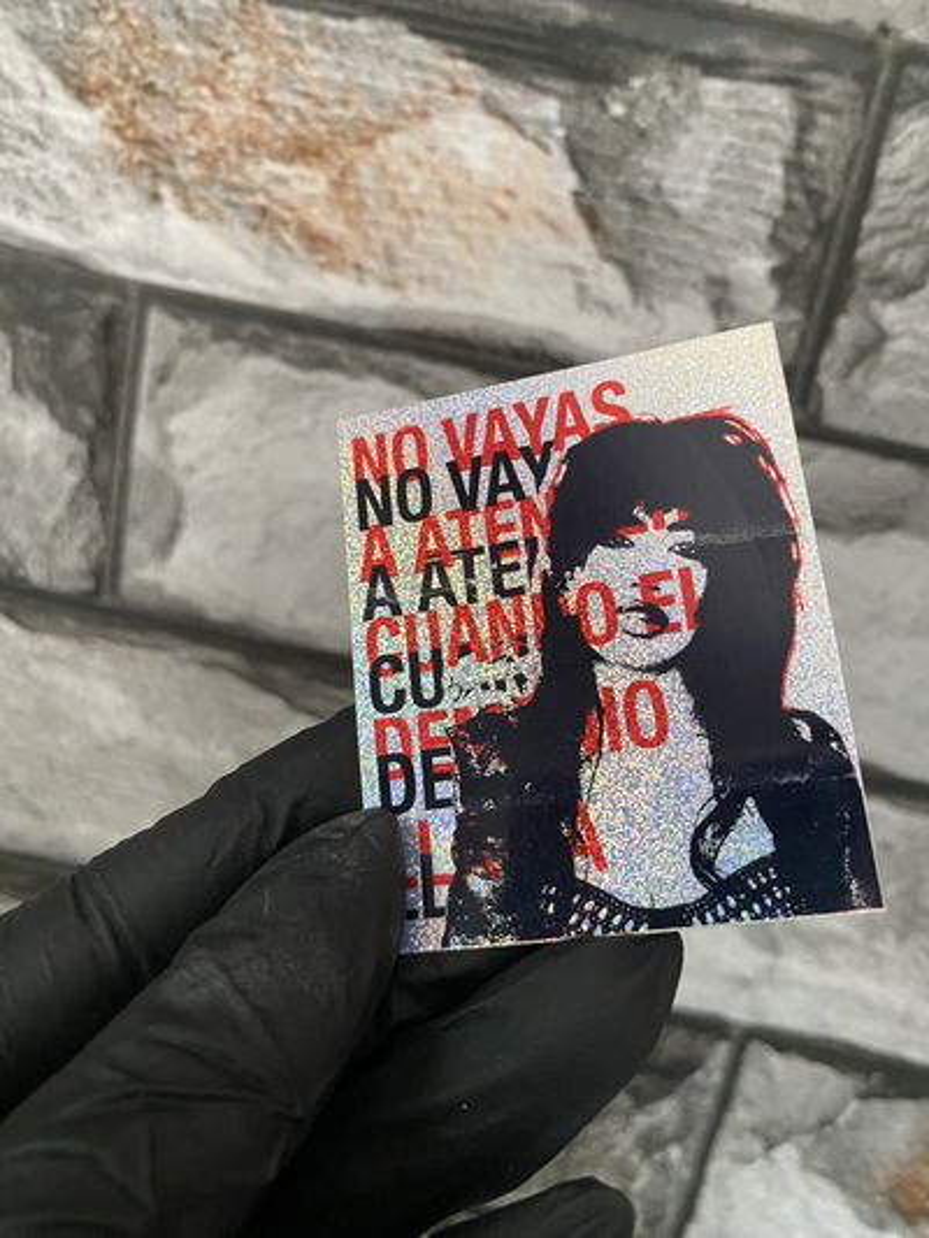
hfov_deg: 54.9
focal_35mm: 25
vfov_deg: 69.4
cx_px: 464
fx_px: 894
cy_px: 619
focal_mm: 4.25
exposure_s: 1/60
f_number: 1.8
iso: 320
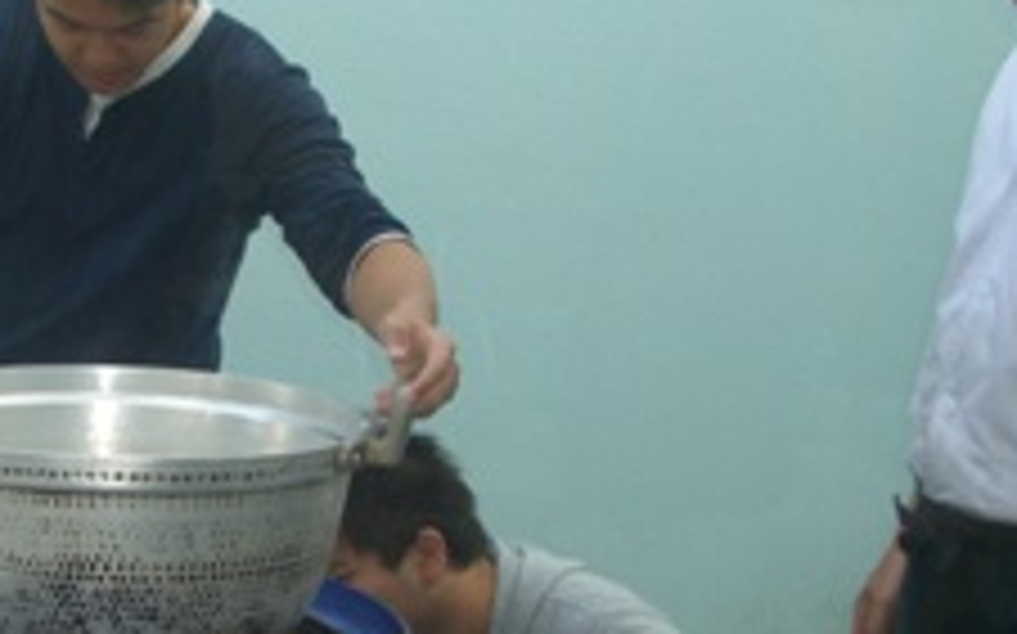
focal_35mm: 80
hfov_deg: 25.4
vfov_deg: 16.2
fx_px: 2216
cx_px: 212
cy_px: 459
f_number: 2.8
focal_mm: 7.9
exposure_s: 1/125
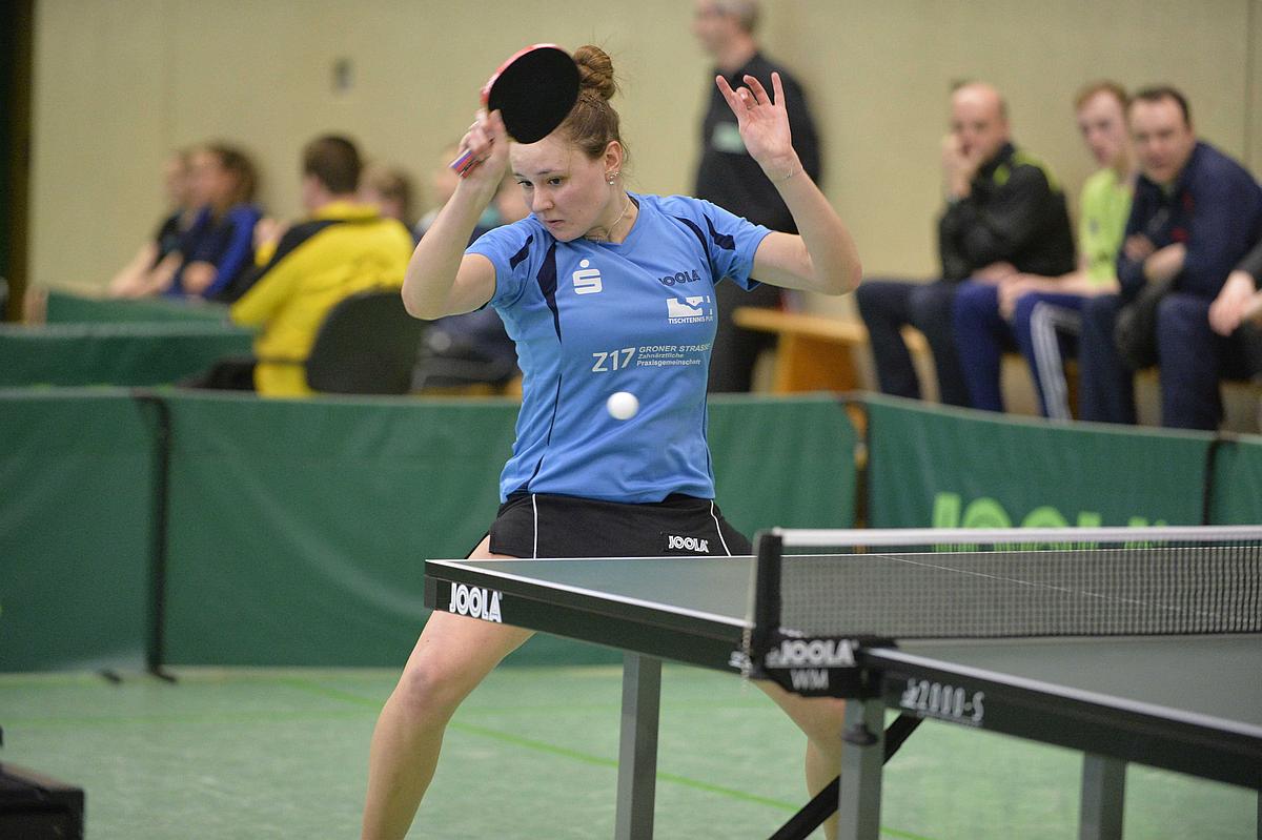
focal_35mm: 175
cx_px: 631
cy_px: 420
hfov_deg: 11.8
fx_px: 6132
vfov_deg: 7.8
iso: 7200
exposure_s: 1/800
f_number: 2.8
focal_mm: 175
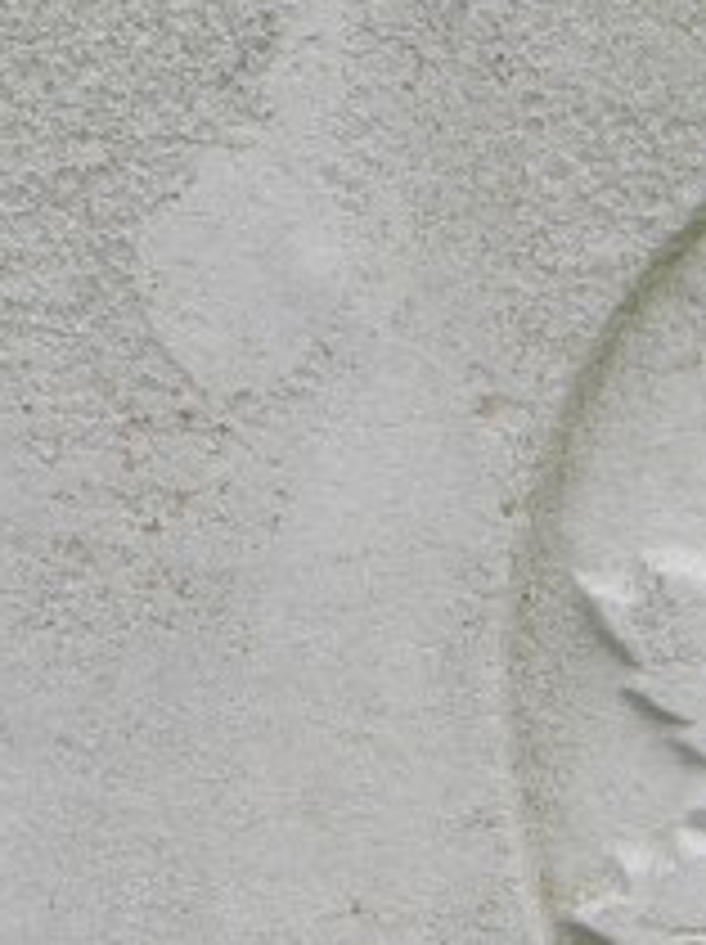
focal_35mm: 366
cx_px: 1201
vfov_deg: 5.3
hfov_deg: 4.0
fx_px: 9973
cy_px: 1670
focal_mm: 13.4
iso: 64
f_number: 4
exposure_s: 1/96.1
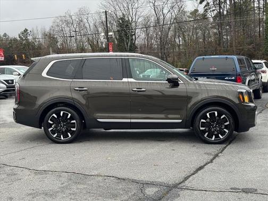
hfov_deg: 39.7
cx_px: 134
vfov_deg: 30.3
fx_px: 372
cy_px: 100
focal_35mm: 48
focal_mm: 6.76
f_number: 1.78
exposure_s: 1/470
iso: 64
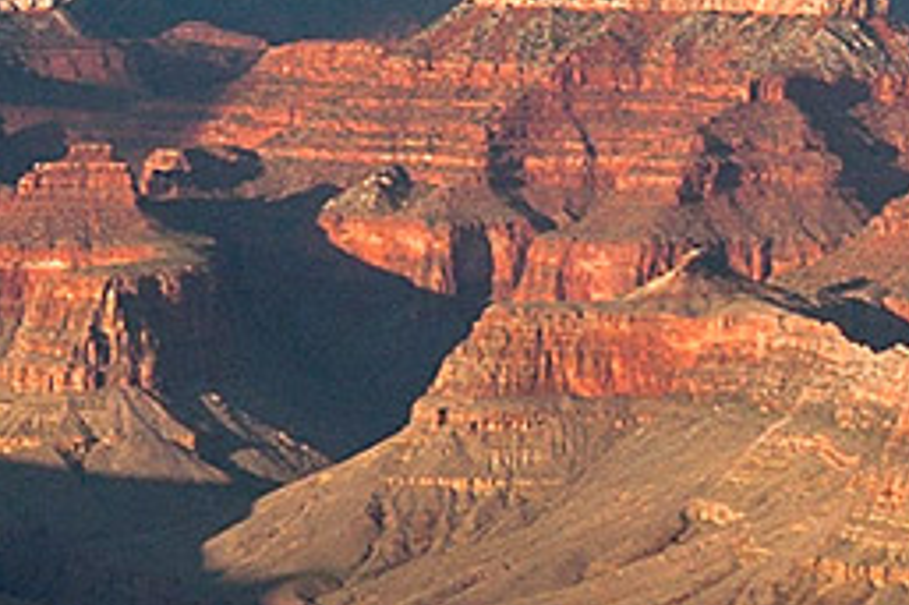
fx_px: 7065
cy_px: 1171
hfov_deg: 6.2
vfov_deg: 4.8
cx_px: -2578
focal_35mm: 280
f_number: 8
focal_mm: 24
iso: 200
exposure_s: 1/160
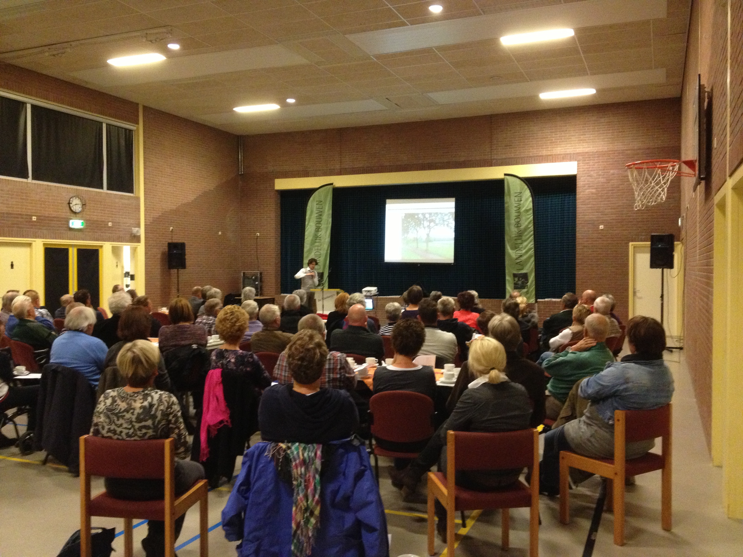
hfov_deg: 52.6
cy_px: 278
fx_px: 751
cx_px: 372
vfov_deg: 40.7
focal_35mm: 35
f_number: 2.4
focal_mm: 4.28
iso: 400
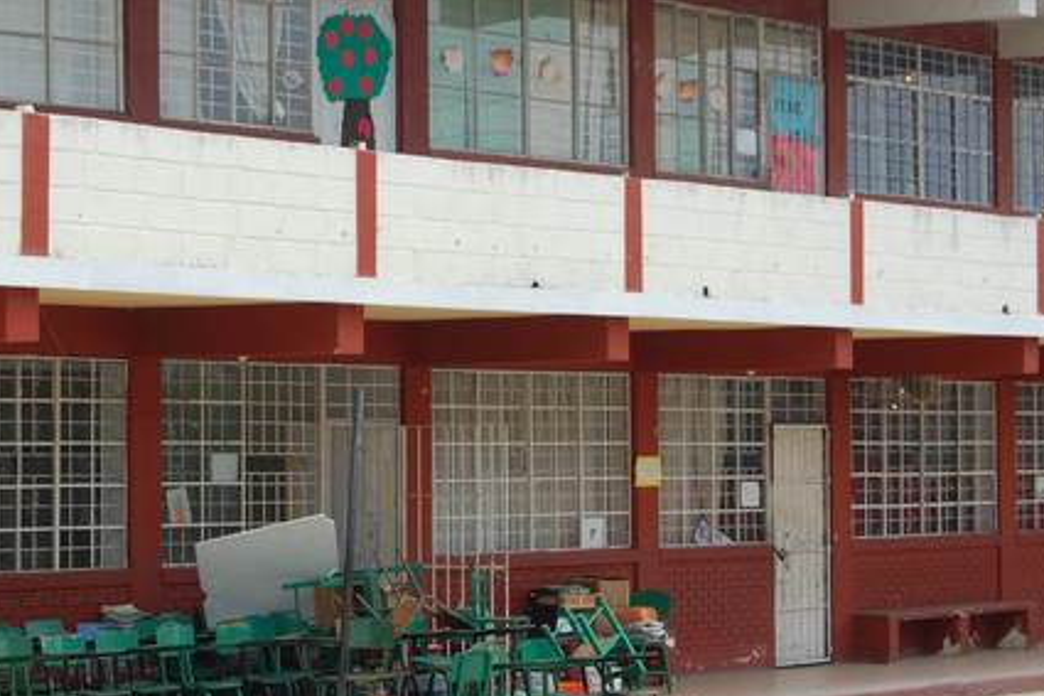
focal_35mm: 104
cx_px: 275
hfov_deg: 19.5
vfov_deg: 13.2
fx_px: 3015
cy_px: 364
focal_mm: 46
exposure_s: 1/250
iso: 200
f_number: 8
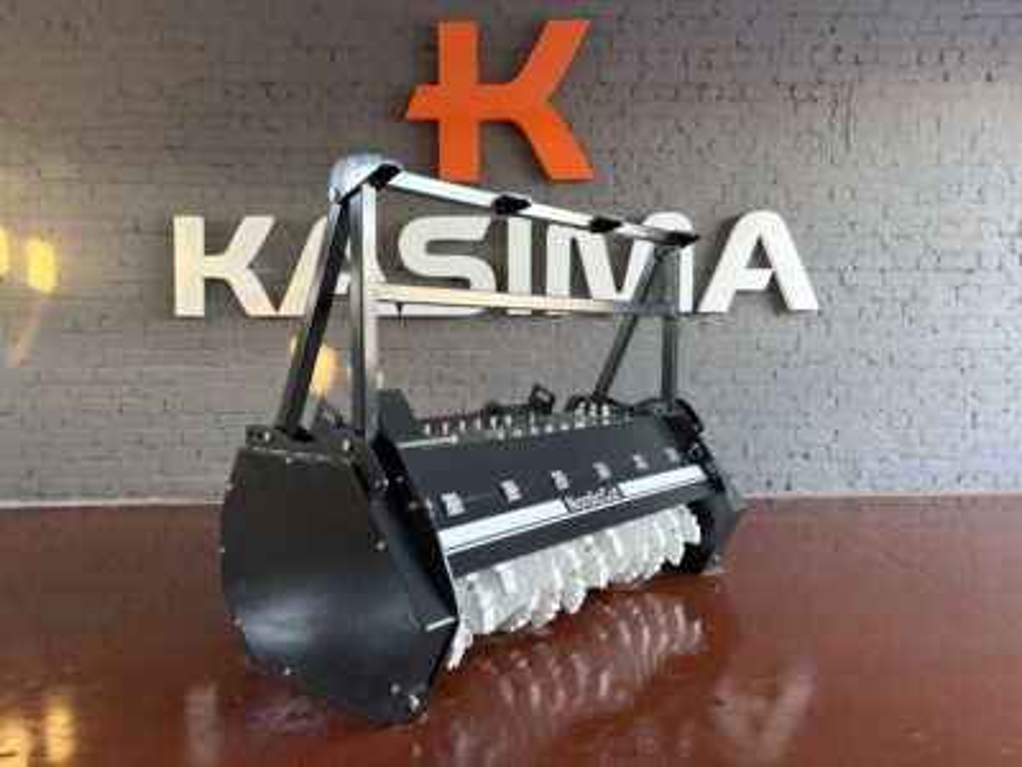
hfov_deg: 67.3
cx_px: 511
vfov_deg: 53.1
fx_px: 768
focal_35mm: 26
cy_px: 384
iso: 250
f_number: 1.6
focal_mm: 5.96
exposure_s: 1/60
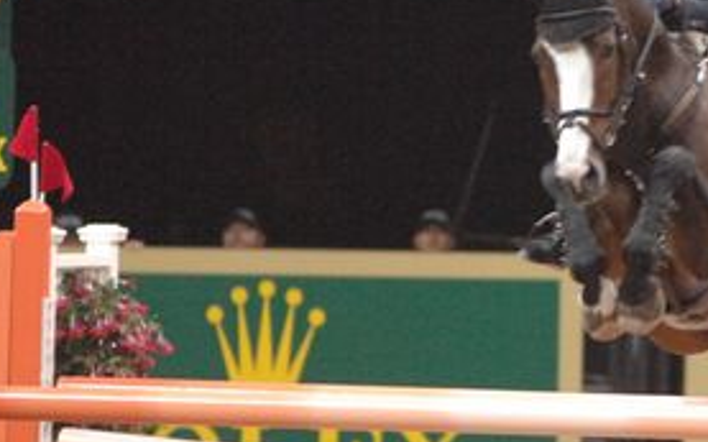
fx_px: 13600
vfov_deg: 1.9
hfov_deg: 3.0
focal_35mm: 705
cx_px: 695
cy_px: 178
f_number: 2.8
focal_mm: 200
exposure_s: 1/320
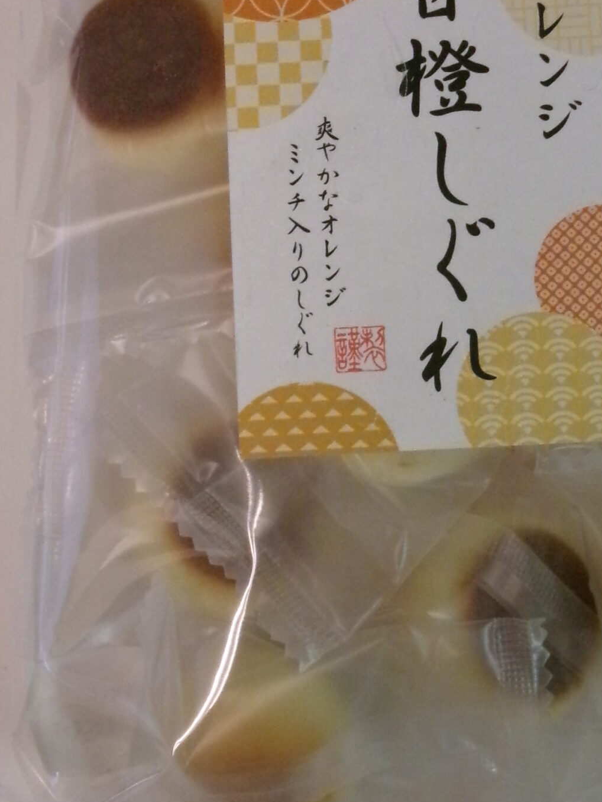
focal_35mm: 100
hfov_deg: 14.8
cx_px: 421
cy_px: 233
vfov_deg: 19.5
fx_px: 2318
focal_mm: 9.5
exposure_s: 1/100
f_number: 4.9
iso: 800
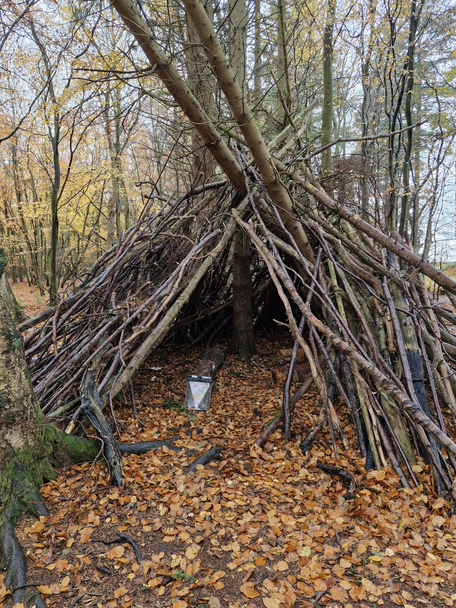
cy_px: 304
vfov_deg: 73.9
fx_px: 404
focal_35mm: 23
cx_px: 228
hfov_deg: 58.9
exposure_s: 1/100
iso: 125
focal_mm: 5.54
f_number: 1.8
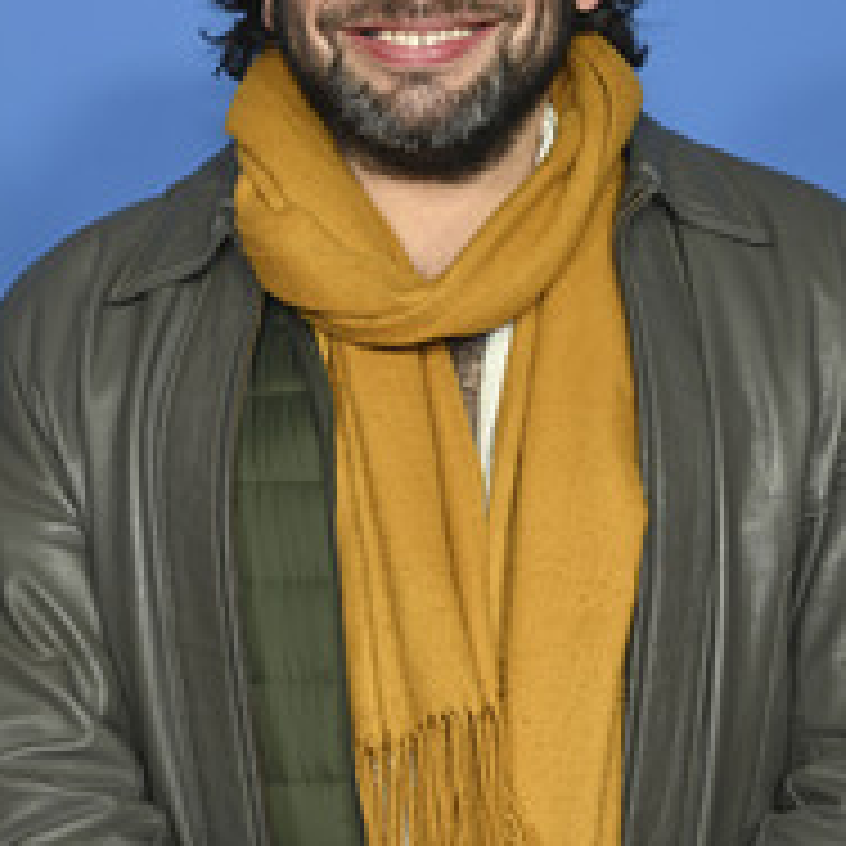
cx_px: 434
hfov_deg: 14.1
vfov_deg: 14.1
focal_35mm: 124
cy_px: 310
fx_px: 3429
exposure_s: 1/160
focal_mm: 61
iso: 320
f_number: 2.8
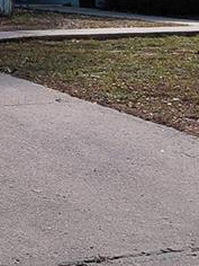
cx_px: -141
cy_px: 5
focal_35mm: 127
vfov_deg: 15.3
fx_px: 973
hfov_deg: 11.0
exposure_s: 1/4472
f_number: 1.8
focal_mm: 4.69
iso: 50
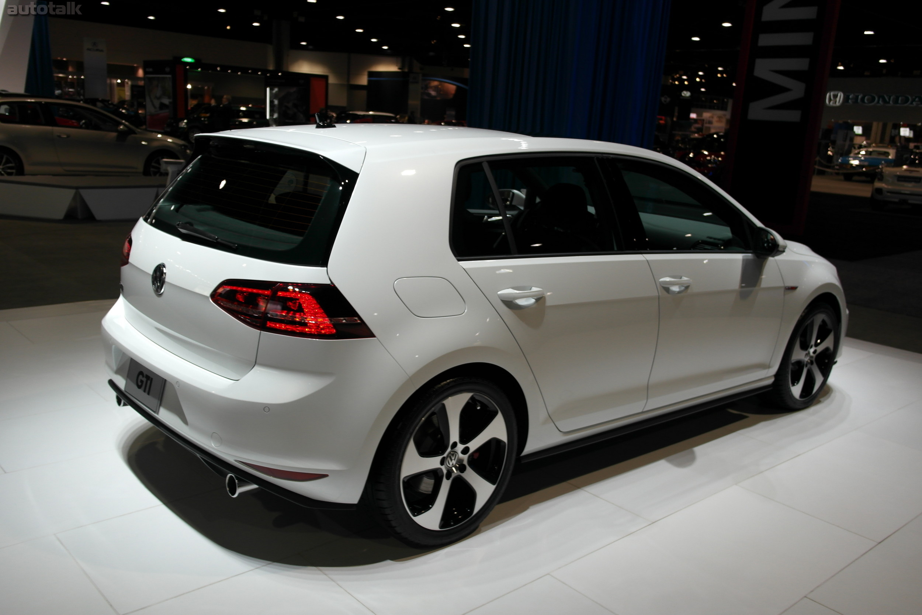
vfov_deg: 43.6
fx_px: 768
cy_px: 308
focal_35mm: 30
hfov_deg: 61.9
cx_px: 461
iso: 200
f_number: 3.5
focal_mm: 20
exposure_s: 1/80
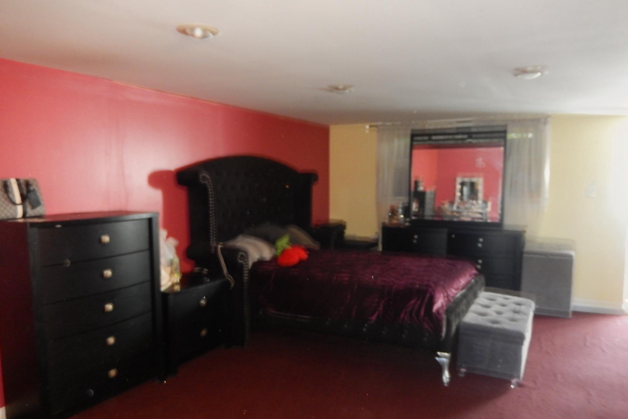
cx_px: 308
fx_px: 471
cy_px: 234
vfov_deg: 47.8
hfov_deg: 67.4
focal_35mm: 27
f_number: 3.4
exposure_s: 1/30
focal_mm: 4.5
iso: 640
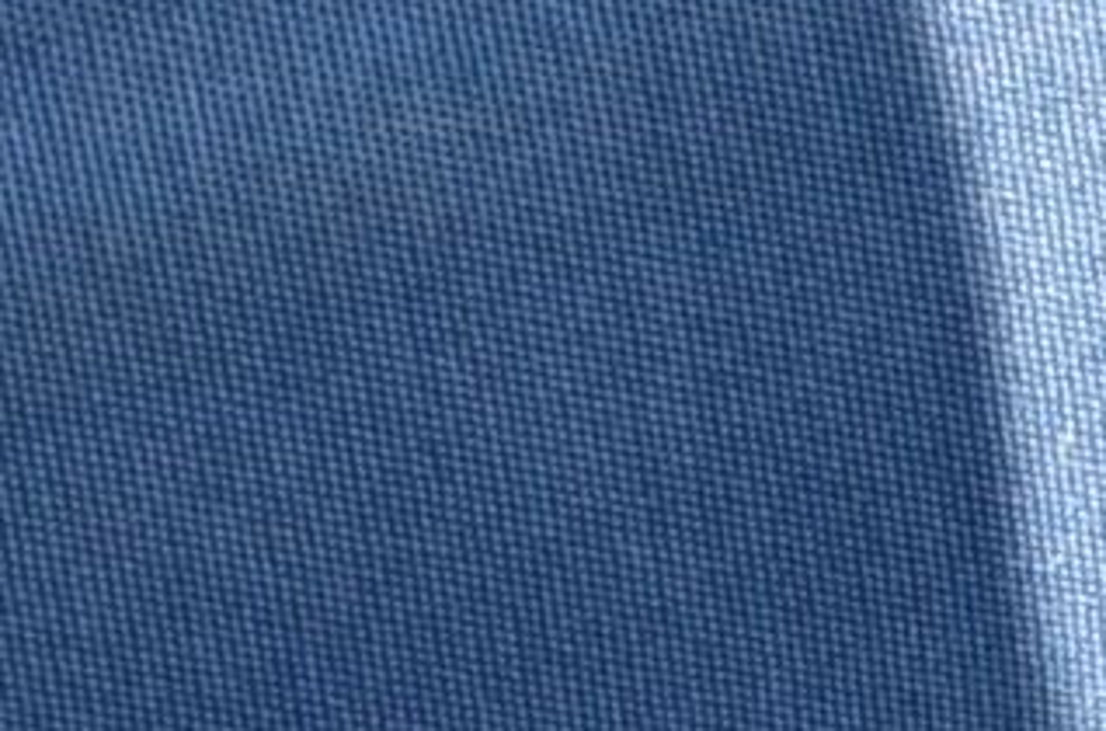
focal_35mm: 442
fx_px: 13539
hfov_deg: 4.7
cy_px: -1427
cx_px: 1196
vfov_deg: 3.0
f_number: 4.5
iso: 400
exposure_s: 1/80
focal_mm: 38
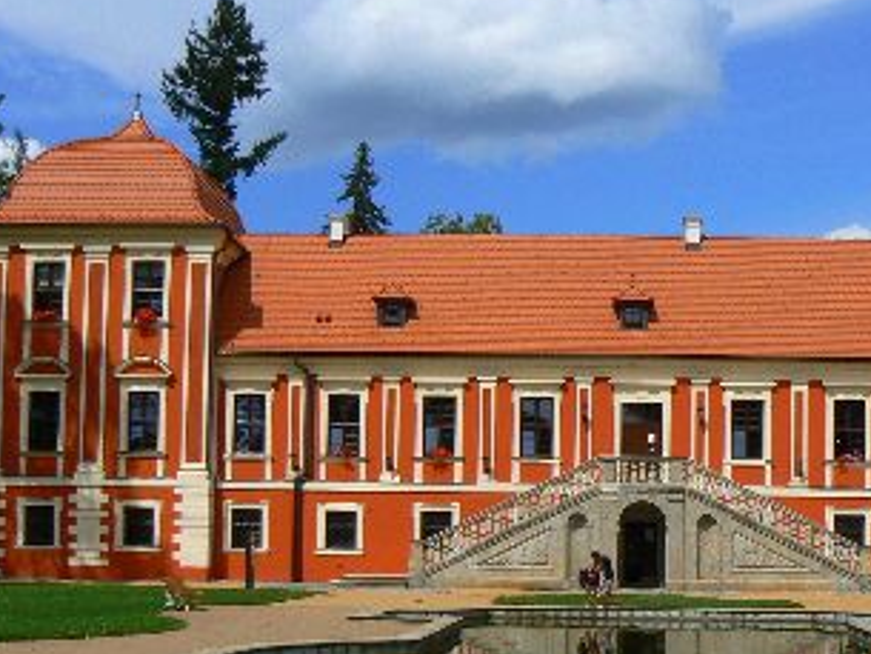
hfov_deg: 32.2
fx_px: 1485
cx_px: 631
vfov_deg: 24.6
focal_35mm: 59
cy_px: 490
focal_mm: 6
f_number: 8
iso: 80
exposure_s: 1/640
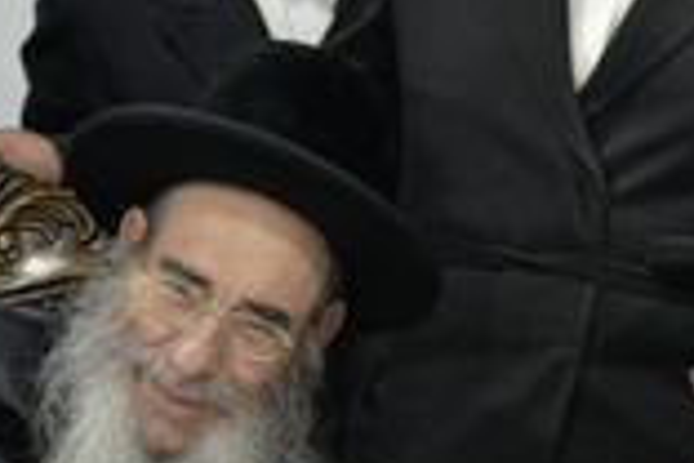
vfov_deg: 4.5
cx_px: 467
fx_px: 5918
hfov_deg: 6.7
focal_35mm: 307
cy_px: 407
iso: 2000
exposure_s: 1/100
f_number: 4
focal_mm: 120
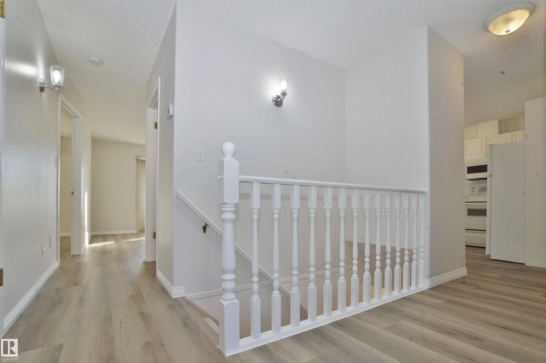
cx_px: 273
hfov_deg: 95.0
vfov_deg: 72.0
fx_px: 250
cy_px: 182
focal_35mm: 16
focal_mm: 11
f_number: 22
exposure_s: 1/8
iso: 400
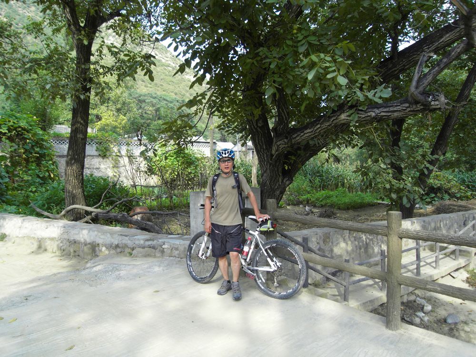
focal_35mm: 24
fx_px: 330
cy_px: 178
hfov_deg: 71.6
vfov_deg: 56.8
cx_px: 238
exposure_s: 1/400
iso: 80
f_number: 2.8
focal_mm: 4.3
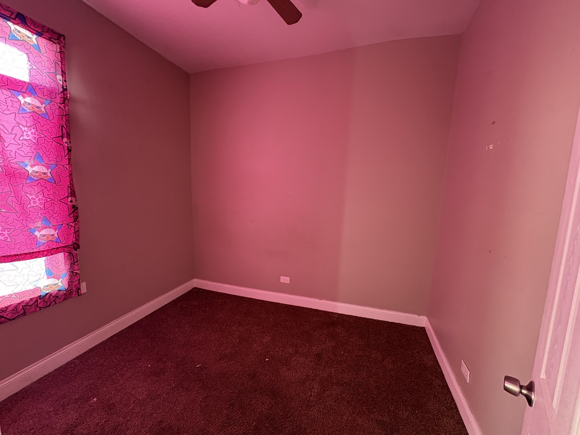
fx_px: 235
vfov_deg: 85.7
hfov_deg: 102.1
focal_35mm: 14
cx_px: 290
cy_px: 218
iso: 320
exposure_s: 1/60
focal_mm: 2.22
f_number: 2.2
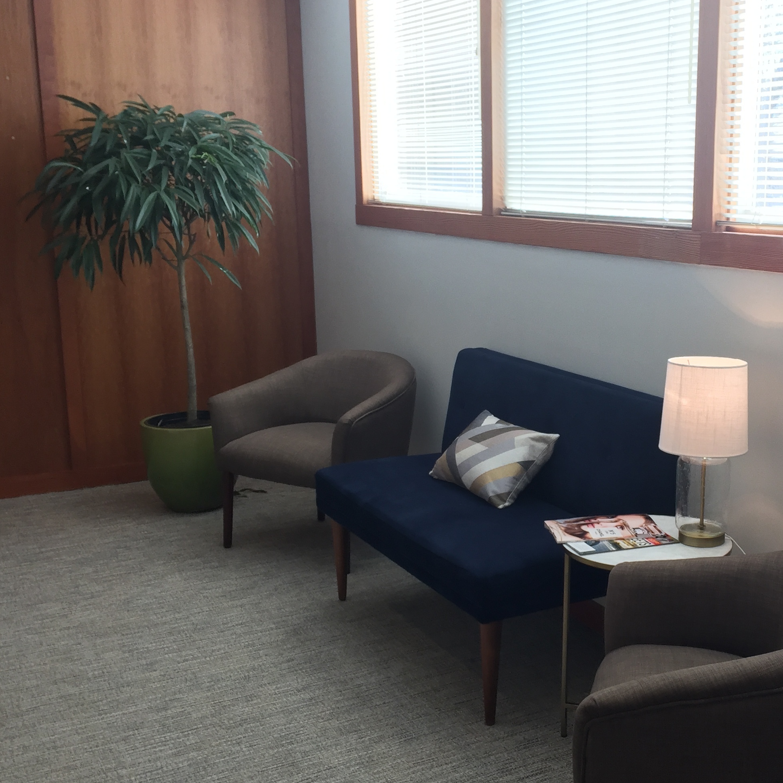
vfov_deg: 39.2
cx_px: 603
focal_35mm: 43
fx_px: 1100
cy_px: 418
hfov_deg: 38.0
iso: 50
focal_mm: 4.15
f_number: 2.2
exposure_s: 1/120
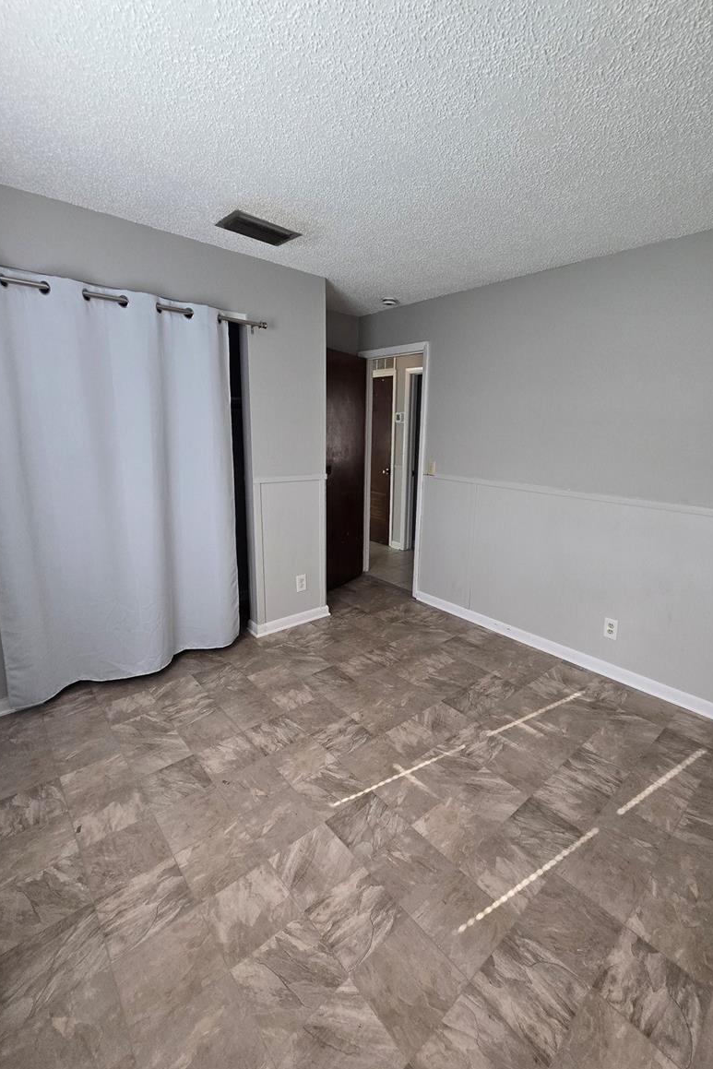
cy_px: 522
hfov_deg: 80.8
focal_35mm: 14
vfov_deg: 104.2
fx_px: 416
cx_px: 402
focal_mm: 2.2
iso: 250
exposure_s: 1/359
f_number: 2.2
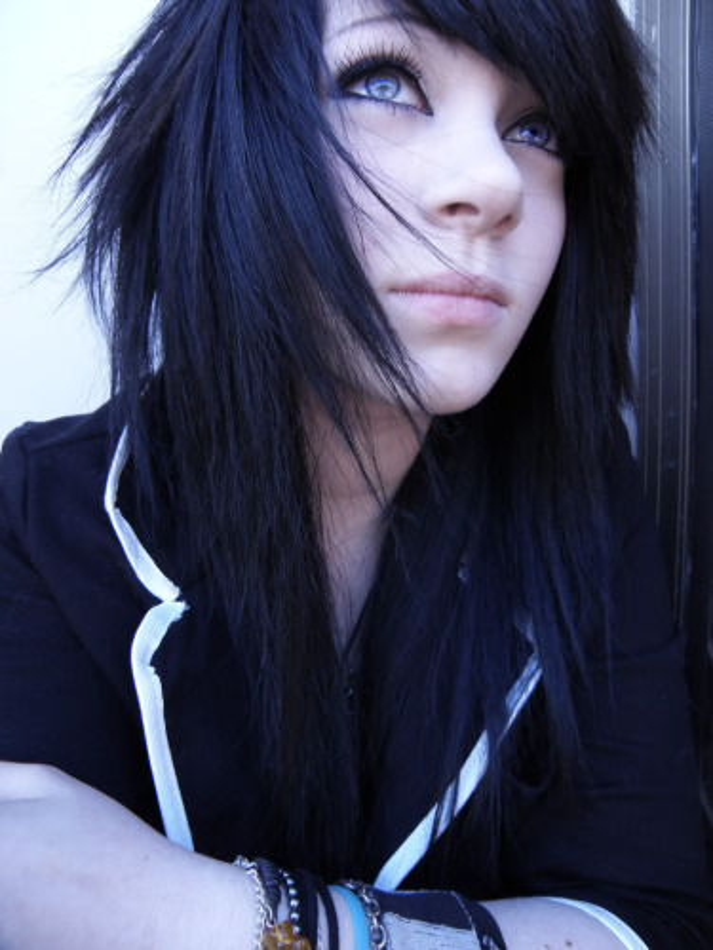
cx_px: 356
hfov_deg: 32.9
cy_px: 475
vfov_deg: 42.9
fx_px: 1208
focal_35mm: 44
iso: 64
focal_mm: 7.9
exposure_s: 1/50
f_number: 2.8
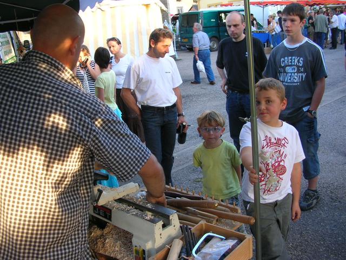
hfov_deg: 52.6
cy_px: 130
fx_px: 350
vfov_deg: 40.7
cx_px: 173
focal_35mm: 35
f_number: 2.8
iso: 50
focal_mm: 5.8
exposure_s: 1/36
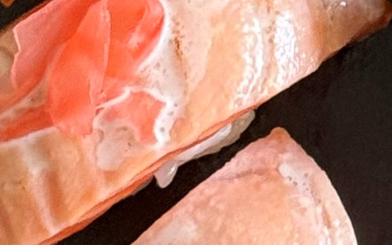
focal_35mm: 145
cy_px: 192
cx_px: 144
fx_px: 1549
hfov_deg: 14.4
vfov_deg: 9.0
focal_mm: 6.86
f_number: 1.78
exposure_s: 1/50
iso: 100
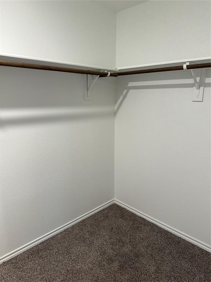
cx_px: 106
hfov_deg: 56.8
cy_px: 141
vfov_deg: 71.6
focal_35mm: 24
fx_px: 195
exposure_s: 1/60
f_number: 1.78
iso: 200
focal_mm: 6.76
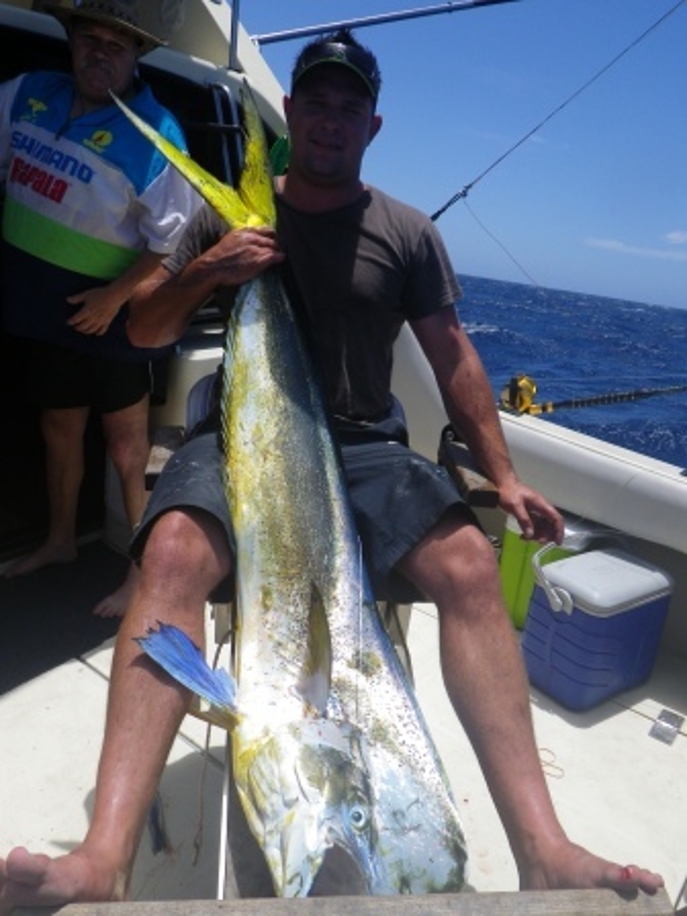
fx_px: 741
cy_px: 458
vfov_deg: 63.4
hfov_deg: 49.7
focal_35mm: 28
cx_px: 344
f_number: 4.2
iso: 80
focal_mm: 5
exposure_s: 1/1000
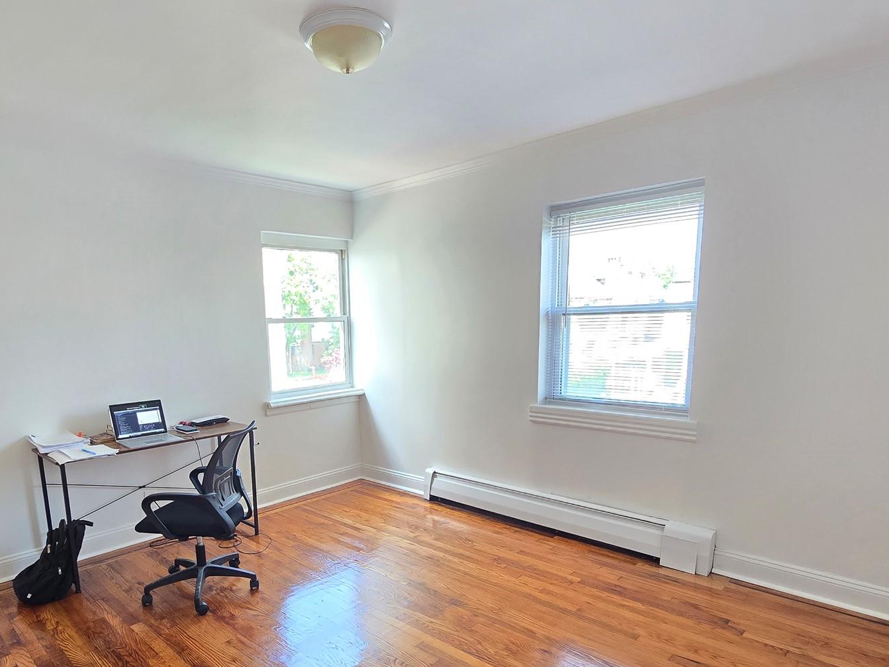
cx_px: 381
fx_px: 514
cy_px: 434
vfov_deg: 64.6
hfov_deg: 81.3
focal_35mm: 20
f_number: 2.2
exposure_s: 1/60
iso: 160
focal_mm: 2.2
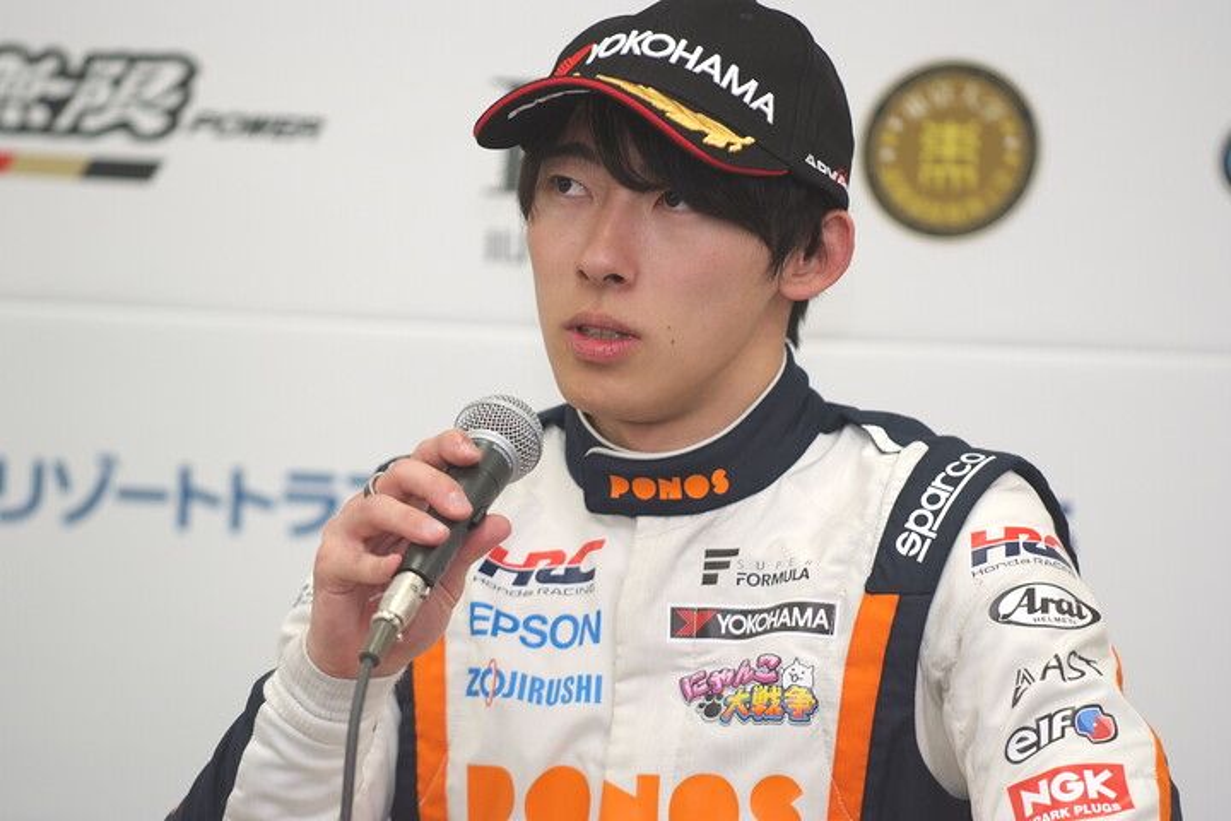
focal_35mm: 240
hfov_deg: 8.6
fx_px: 8206
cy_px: 410
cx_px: 616
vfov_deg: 5.7
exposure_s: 1/142
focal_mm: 160
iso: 400
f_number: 2.8
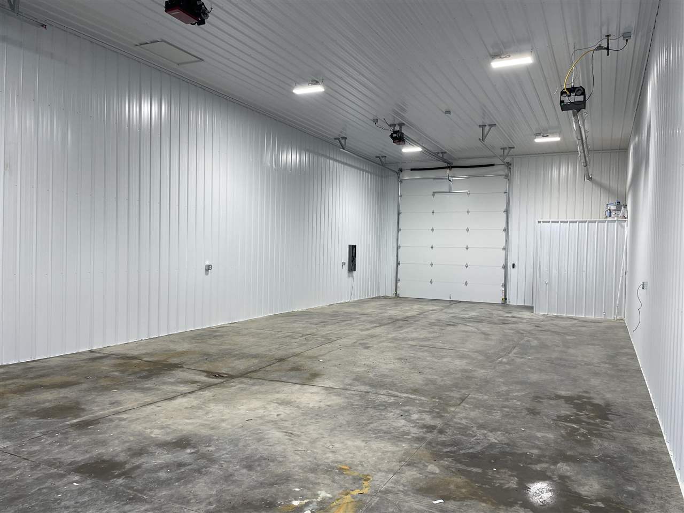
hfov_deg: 67.3
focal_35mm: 26
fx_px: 514
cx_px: 342
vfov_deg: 53.1
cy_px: 256
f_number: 1.6
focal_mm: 4.2
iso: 50
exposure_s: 1/120
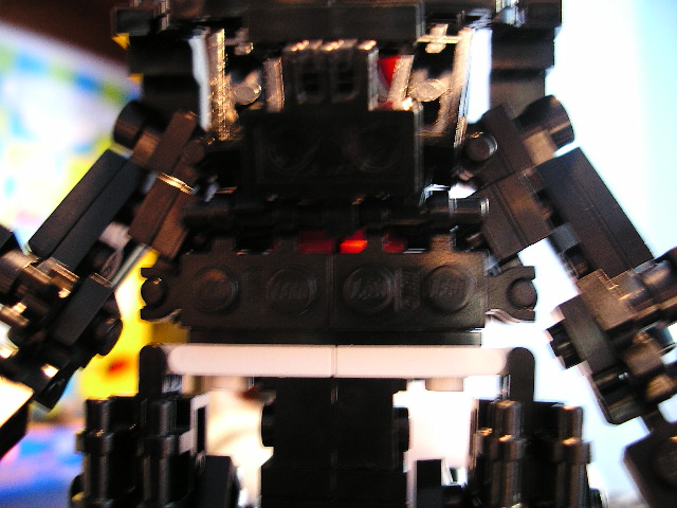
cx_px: 338
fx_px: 724
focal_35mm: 37
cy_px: 254
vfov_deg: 38.7
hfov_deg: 50.1
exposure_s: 1/5
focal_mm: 7.8
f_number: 2.8
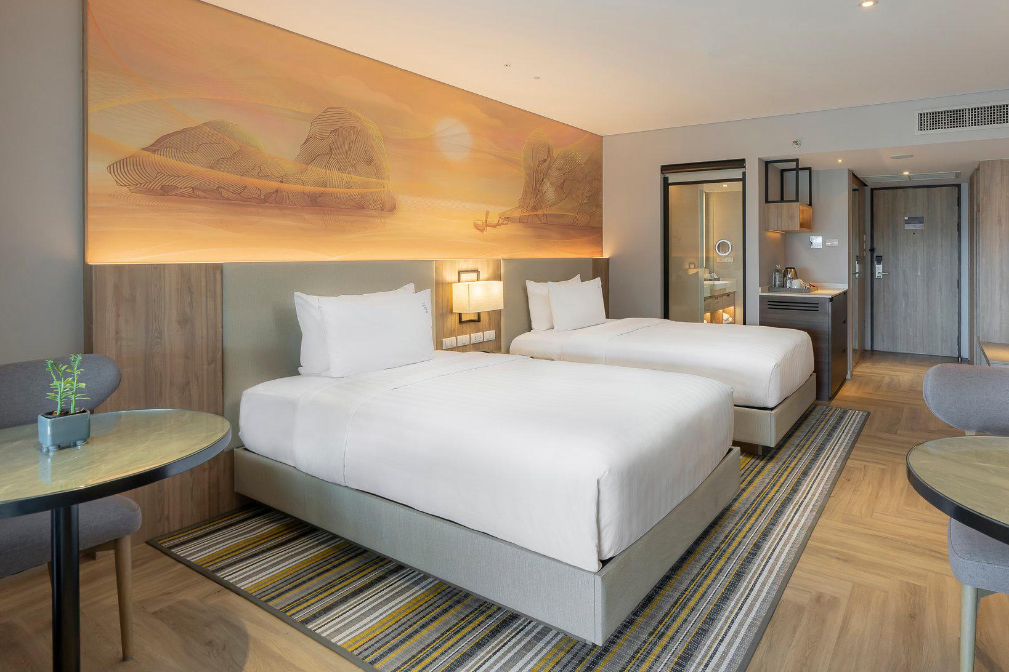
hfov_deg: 82.8
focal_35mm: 20
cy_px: 261
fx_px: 561
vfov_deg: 61.3
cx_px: 611
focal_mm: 16
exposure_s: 1/4
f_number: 13
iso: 250
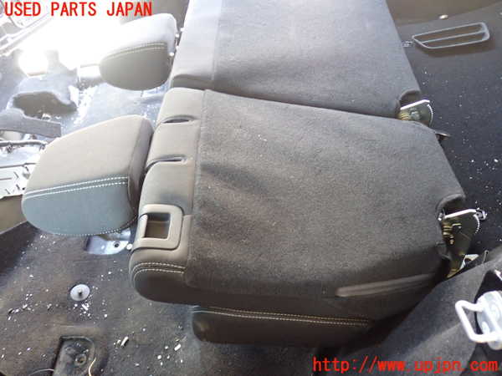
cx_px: 251
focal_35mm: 30
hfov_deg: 60.0
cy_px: 188
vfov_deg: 46.8
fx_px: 435
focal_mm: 5.4
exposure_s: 1/30
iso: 500
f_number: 2.3
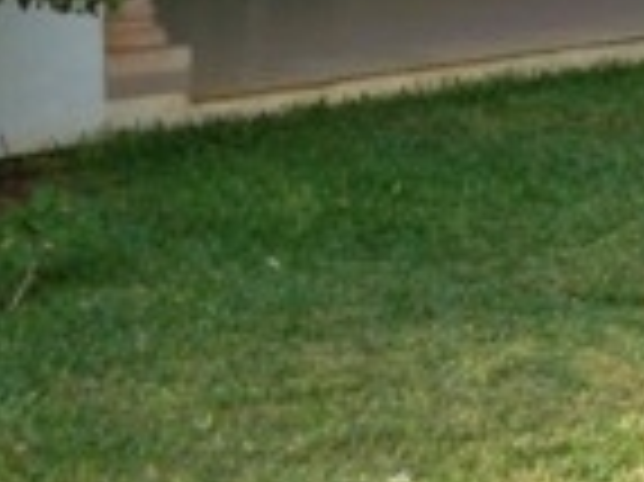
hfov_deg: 11.7
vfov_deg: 9.4
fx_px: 2918
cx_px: 1144
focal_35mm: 157
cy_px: -9
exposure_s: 1/500
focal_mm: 6.3
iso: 64
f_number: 3.1
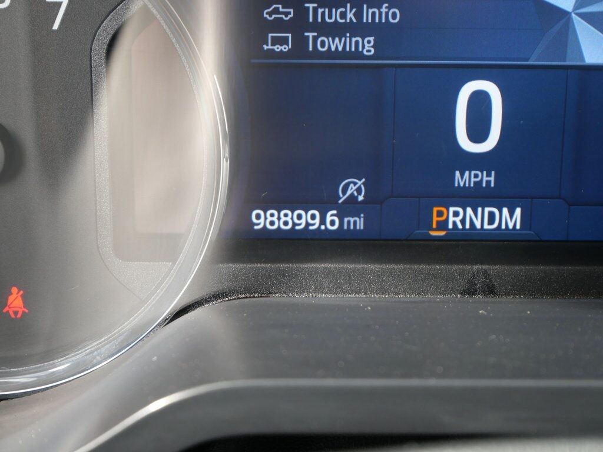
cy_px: 226
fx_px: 1115
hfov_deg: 30.3
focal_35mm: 64
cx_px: 302
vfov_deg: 22.9
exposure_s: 1/80
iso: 640
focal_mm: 32
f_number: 5.6
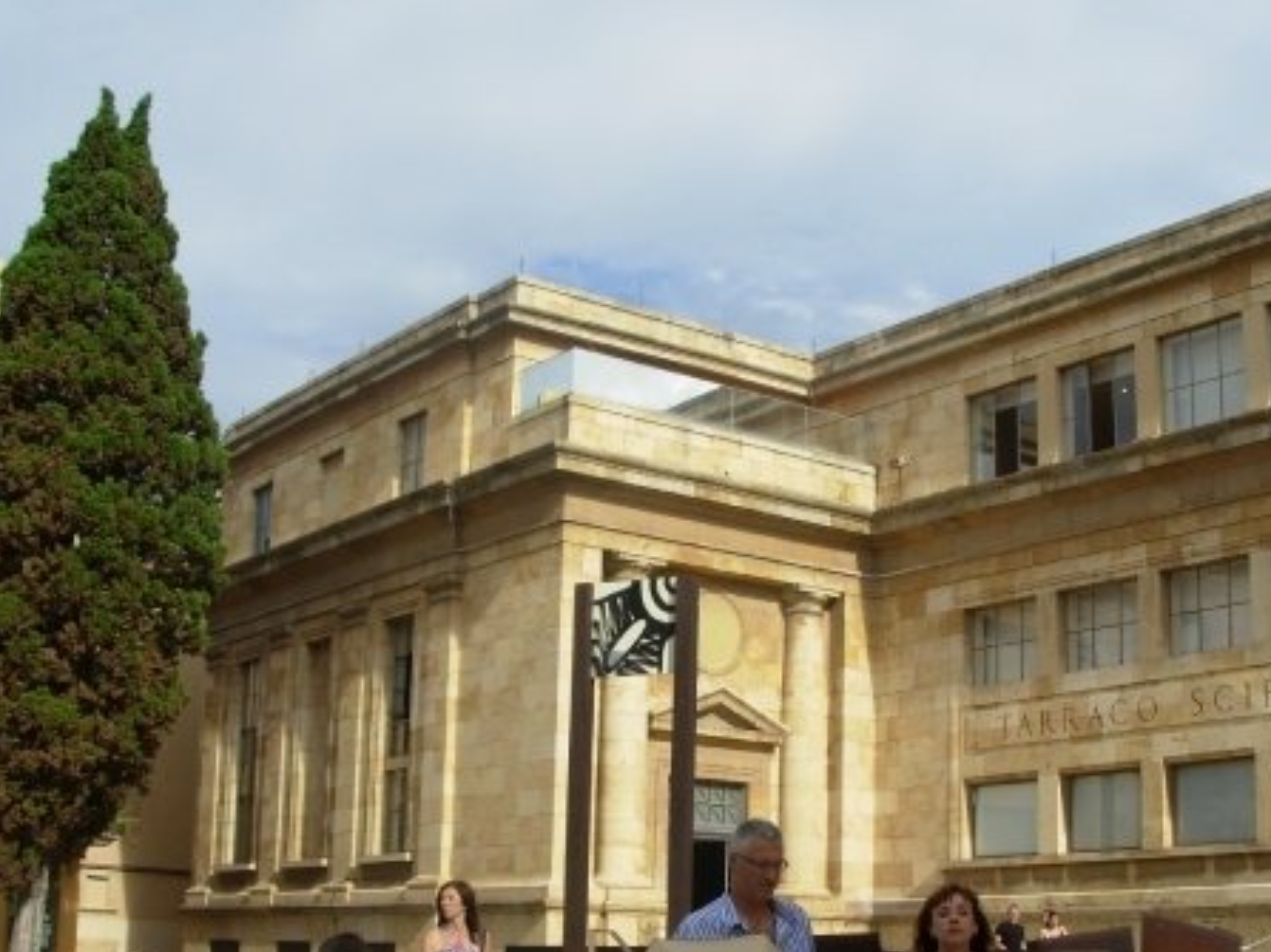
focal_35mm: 51
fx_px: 1872
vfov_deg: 28.4
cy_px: 608
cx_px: 771
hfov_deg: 37.3
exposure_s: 1/483
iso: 50
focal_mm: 6.3
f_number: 4.9
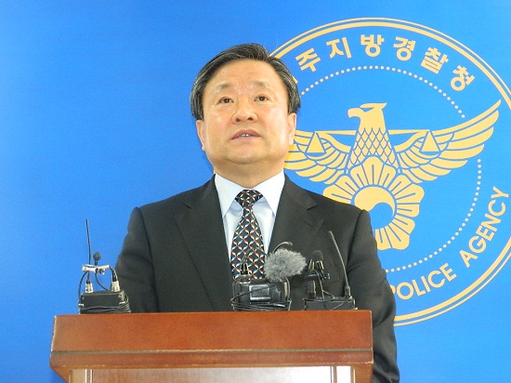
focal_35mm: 70
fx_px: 1033
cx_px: 256
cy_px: 192
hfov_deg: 27.8
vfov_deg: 21.0
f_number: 4
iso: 400
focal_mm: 12.6
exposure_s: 1/15
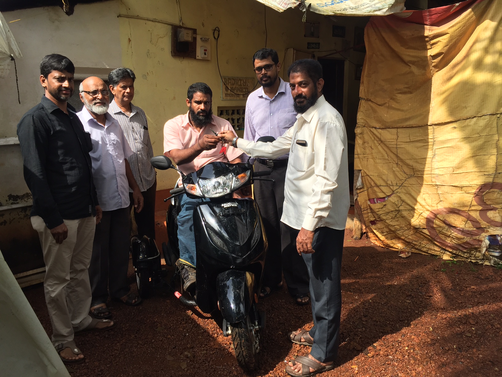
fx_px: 421
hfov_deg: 61.7
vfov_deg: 48.2
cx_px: 251
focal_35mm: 29
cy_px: 188
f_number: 2.2
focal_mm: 4.15
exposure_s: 1/942
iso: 32
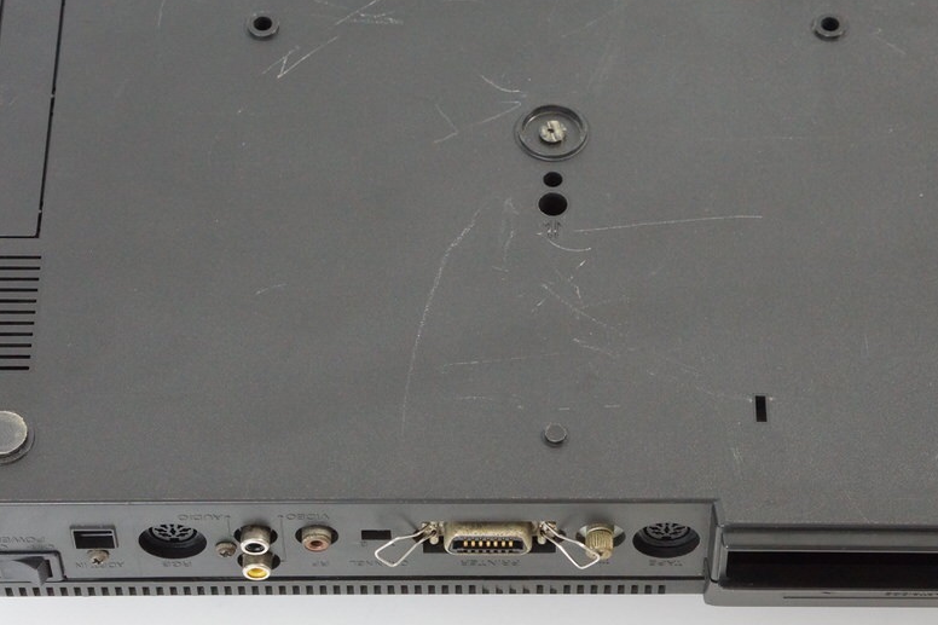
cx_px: 531
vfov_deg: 11.8
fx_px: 3022
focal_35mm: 116
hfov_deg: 17.6
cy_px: 219
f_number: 6.3
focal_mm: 50
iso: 1600
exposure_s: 1/60
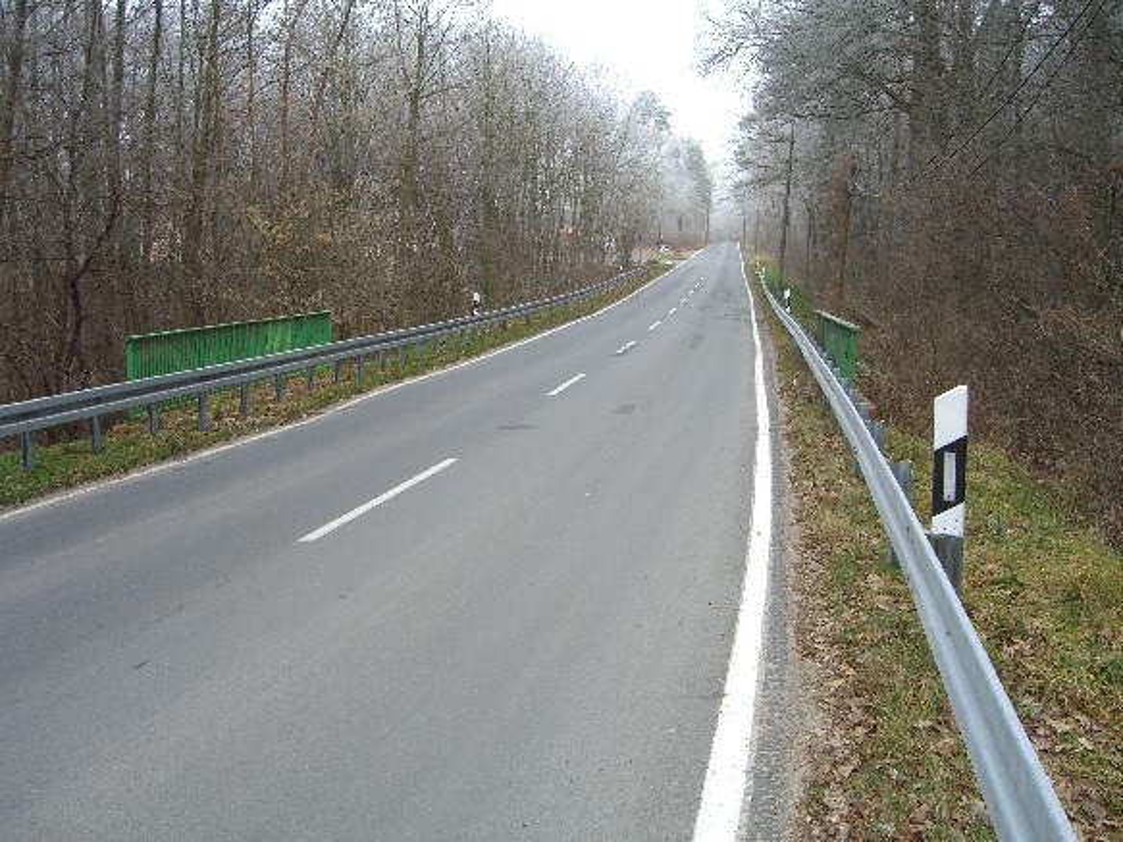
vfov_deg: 37.7
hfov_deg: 49.0
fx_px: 1233
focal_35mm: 38
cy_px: 421
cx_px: 562
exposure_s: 1/80
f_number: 2.8
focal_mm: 7.9
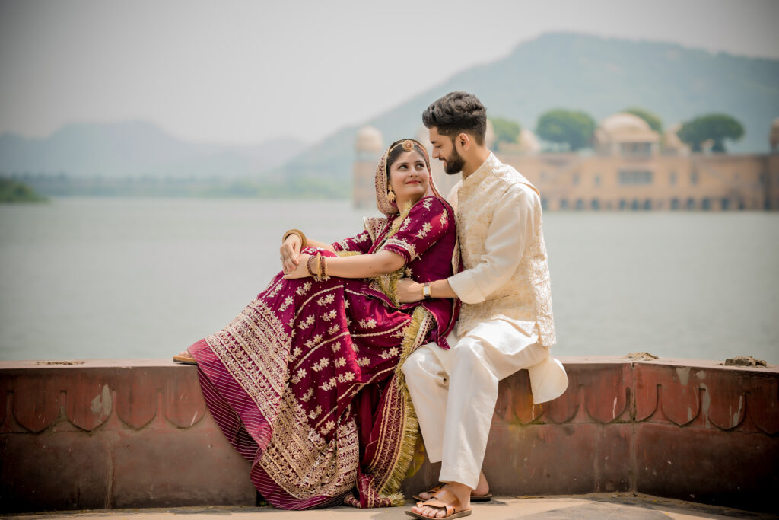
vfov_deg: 16.1
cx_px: 390
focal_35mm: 85
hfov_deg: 23.9
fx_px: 1839
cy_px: 260
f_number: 2.8
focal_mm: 85
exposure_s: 1/500
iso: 50
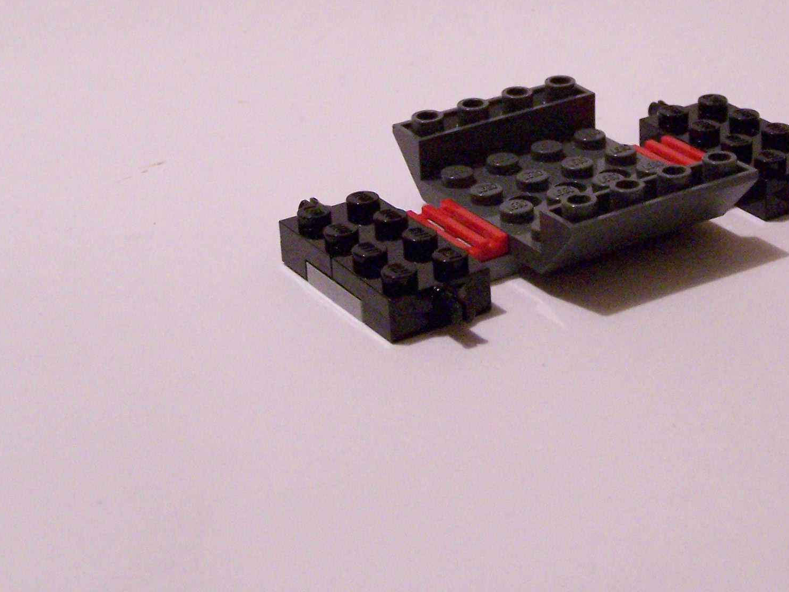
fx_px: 2211
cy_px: 119
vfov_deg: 15.1
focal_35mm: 97
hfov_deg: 20.1
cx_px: 603
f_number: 3.1
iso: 400
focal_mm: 9.3
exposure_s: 1/20
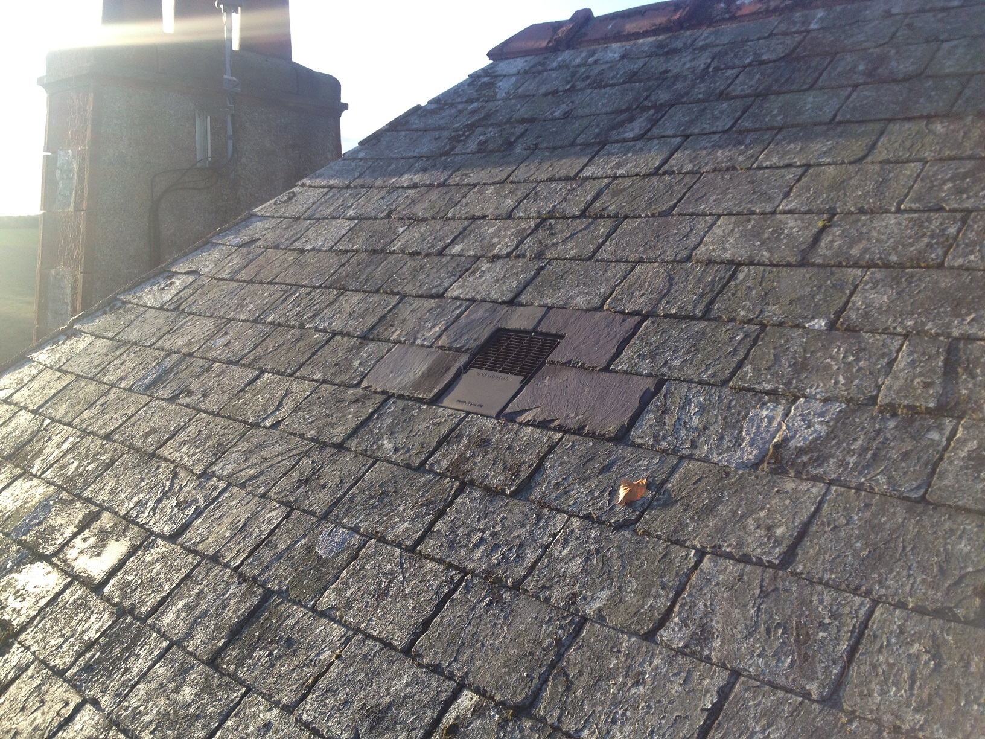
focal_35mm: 35
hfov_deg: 52.6
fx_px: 996
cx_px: 492
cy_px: 370
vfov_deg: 40.7
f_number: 2.4
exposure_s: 1/356
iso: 50
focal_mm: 4.28
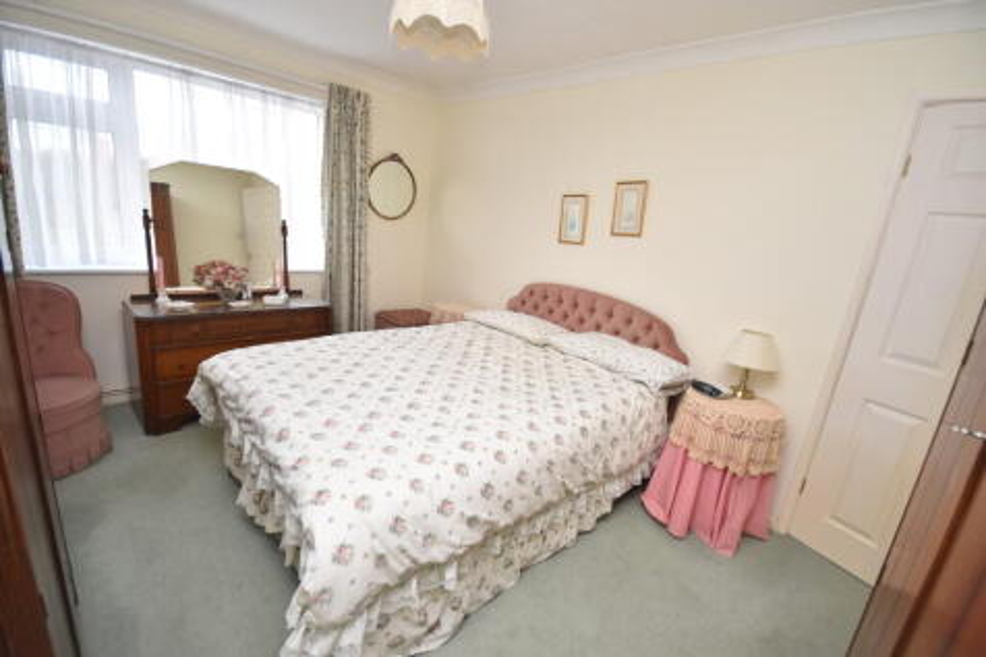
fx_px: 411
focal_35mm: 15
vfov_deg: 77.3
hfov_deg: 100.4
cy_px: 328
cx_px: 493
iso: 800
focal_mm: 10
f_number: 4
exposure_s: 1/125
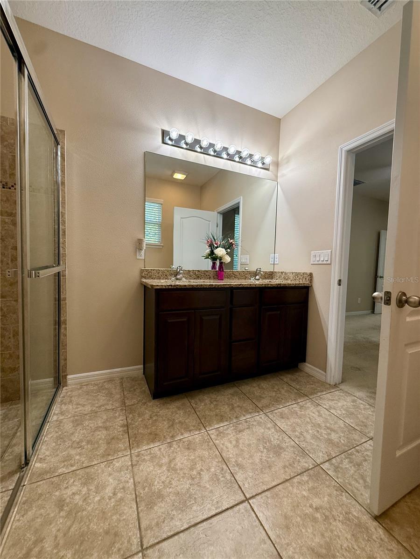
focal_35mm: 14
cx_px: 210
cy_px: 280
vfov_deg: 102.1
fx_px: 226
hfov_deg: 85.7
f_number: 2.2
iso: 200
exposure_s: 1/120
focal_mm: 2.22
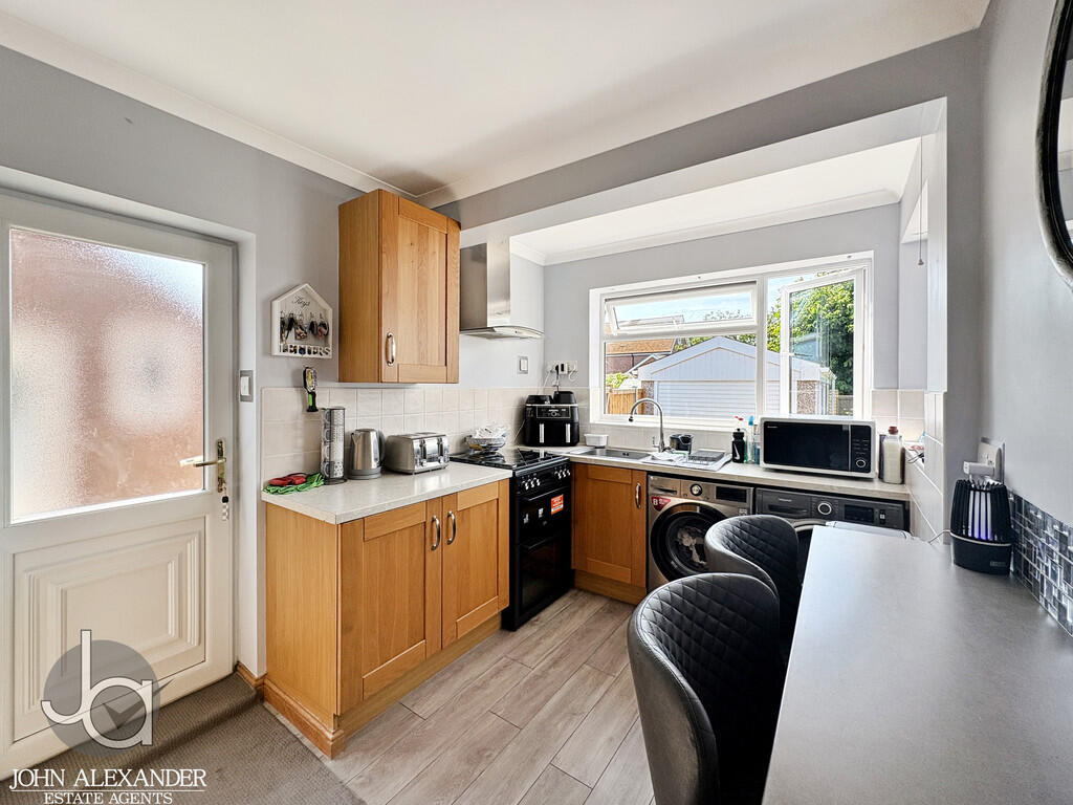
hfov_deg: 102.1
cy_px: 402
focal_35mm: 14
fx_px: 434
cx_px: 536
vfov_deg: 85.7
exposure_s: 1/277
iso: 64
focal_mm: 2.22
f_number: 2.2
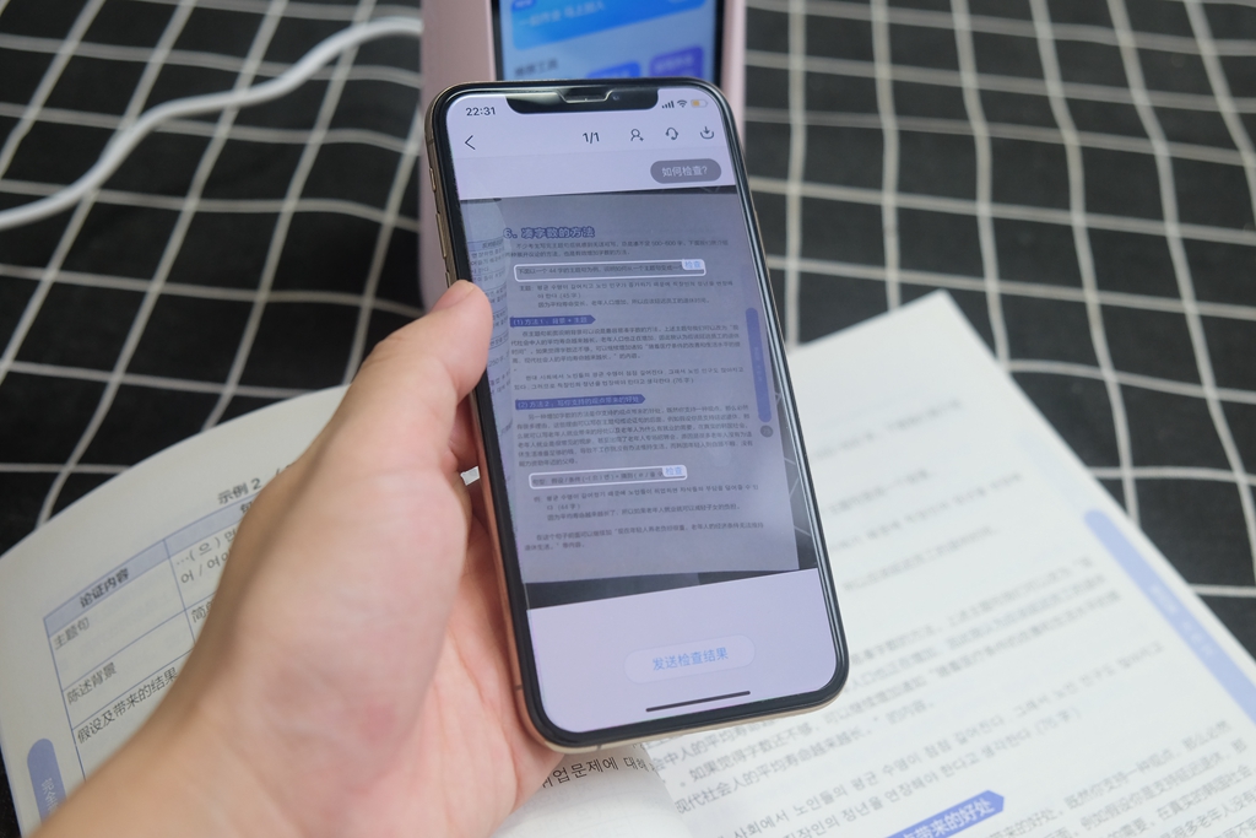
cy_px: 419
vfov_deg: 31.9
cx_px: 628
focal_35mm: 42
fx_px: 1465
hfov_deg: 46.4
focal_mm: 27.7
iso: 500
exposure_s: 1/56
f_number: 3.6
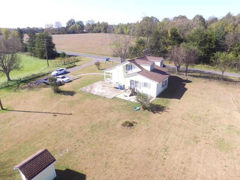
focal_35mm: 20
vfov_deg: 66.0
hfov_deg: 81.7
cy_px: 90
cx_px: 120
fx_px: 139
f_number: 2.8
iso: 100
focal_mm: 3.61
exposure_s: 1/435
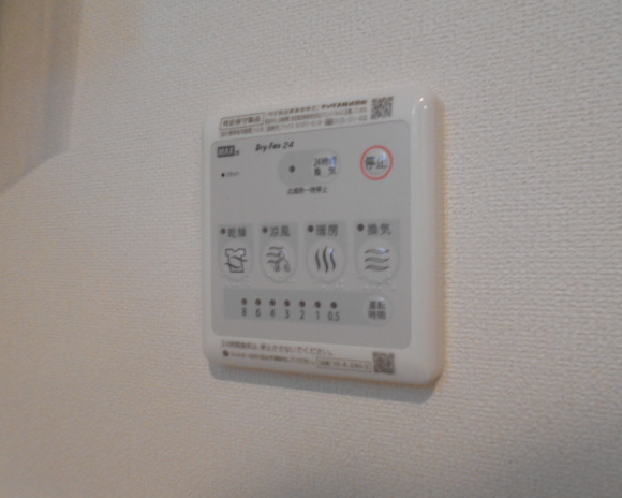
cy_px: 248
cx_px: 325
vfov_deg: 51.5
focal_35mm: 28
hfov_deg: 62.2
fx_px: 515
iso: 250
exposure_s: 1/30
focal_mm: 4.6
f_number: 3.2
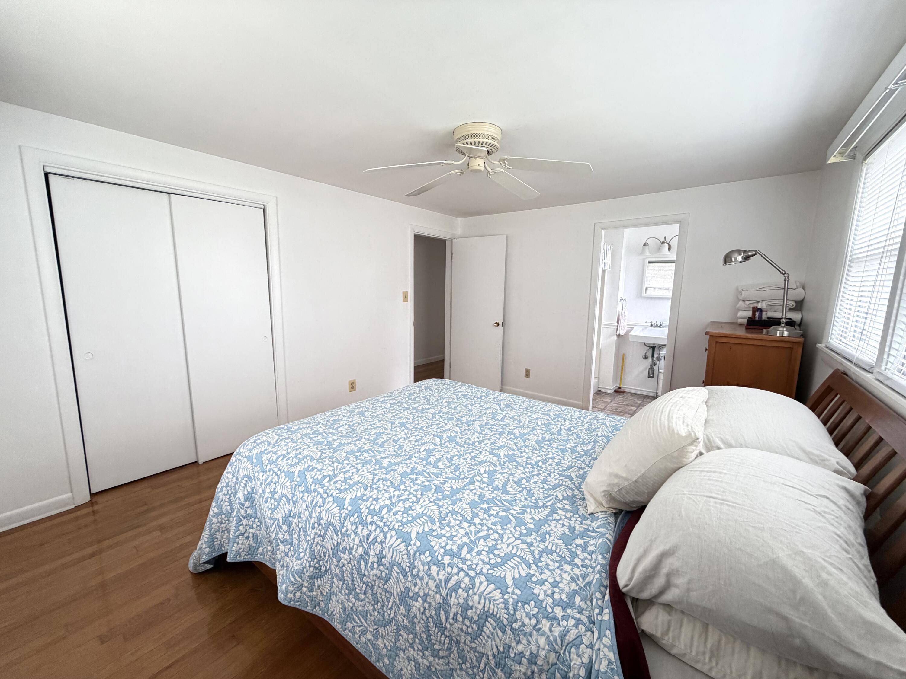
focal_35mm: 14
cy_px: 340
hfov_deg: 102.1
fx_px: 366
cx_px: 453
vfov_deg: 85.7
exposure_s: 1/71
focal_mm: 2.22
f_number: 2.2
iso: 320
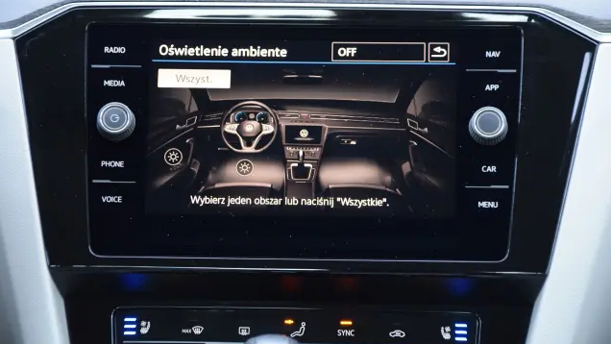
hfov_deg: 13.9
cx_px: 305
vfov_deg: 7.8
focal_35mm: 155
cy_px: 185
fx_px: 2512
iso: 1600
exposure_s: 1/60
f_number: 5.6
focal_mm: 98
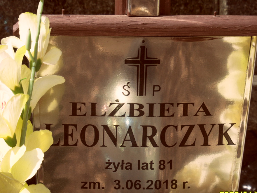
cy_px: 104
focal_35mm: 244
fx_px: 1812
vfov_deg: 6.1
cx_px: 130
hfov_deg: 8.1
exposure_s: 1/350
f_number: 4.6
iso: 80
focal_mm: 34.8
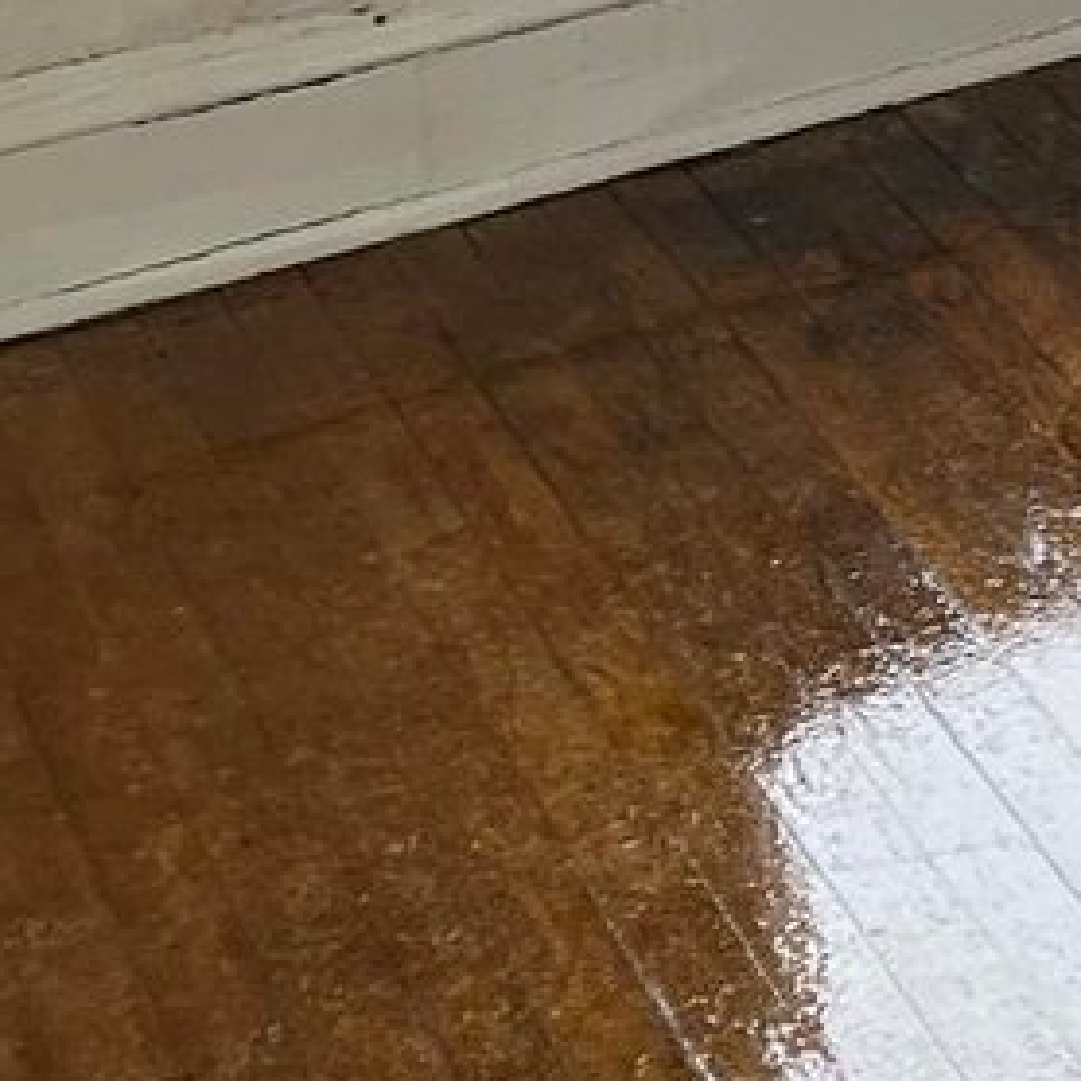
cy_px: -671
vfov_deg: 13.0
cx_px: 2253
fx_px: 4416
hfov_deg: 12.2
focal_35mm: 125
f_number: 1.6
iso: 50
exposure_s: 1/121
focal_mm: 5.1
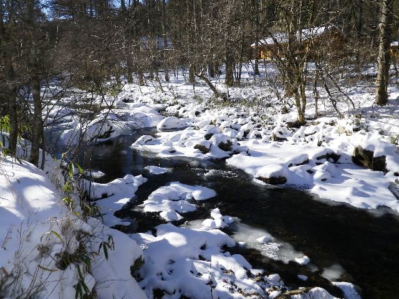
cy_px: 150
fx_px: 323
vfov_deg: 49.7
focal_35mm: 28
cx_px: 200
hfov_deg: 63.4
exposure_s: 1/500
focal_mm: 5
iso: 100
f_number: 4.2
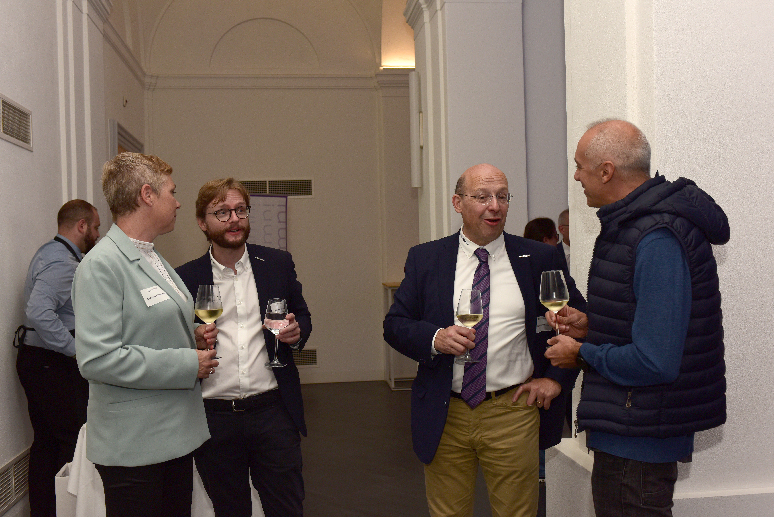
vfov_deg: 35.1
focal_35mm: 38
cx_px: 387
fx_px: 817
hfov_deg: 50.7
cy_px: 258
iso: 500
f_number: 6.3
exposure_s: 1/60
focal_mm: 38
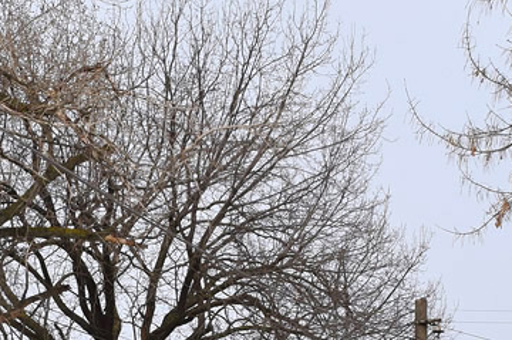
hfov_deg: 14.7
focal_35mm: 140
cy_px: 363
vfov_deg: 9.7
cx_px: 196
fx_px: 1988
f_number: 8
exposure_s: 1/500
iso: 200
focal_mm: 24
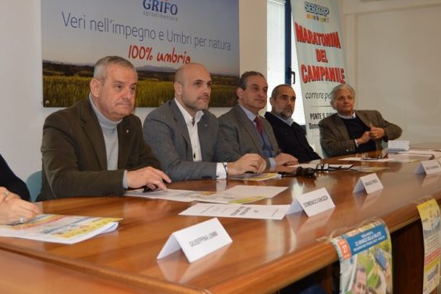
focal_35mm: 44
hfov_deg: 44.7
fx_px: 535
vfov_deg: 30.7
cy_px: 127
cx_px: 193
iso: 400
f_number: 4
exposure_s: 1/125
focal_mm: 23
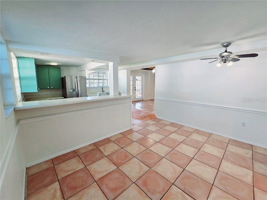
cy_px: 100
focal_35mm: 13
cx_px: 134
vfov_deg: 89.9
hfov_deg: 106.2
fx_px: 100
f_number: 2.2
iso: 100
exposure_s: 1/60.2
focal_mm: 2.2
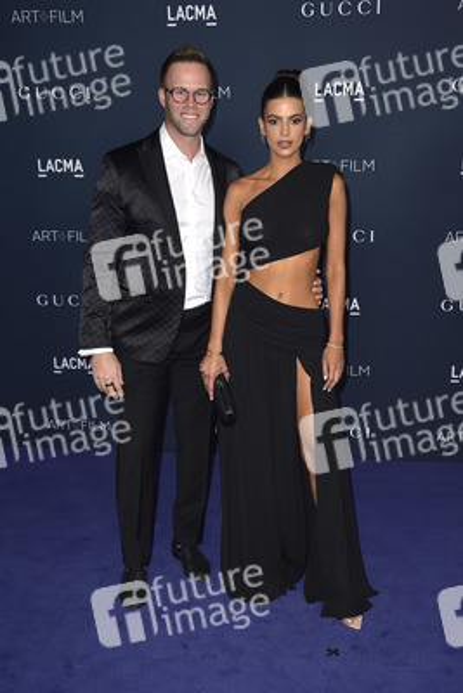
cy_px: 346
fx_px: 925
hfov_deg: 28.1
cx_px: 232
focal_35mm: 48
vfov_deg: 41.1
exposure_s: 1/250
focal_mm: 48
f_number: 6.3
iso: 500
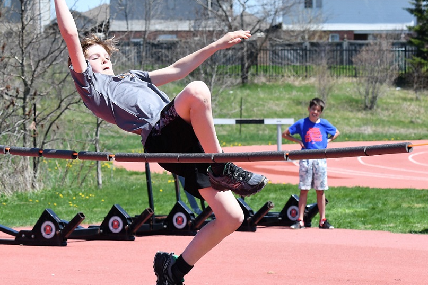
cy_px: 136
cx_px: 159
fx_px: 1866
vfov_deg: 8.7
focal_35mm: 157
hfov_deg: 13.1
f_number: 7.1
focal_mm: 80
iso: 400
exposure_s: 1/1000
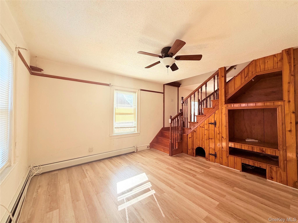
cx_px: 149
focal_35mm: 14
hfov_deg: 102.1
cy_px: 112
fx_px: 121
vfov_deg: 85.7
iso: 80
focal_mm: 2.22
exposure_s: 1/121
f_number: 2.2
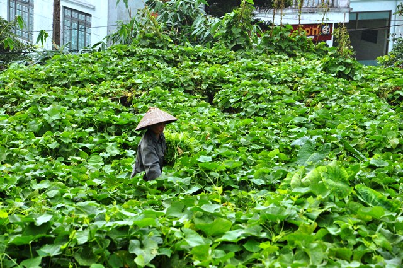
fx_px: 1761
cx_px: 202
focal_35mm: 158
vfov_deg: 8.7
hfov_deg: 13.1
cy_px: 134
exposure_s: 1/200
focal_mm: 105
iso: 400
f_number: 10
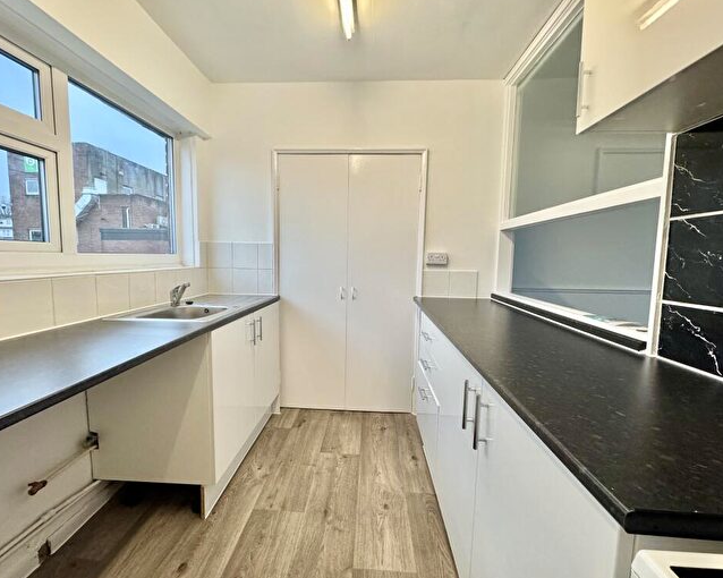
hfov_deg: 96.8
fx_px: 321
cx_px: 351
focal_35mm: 15
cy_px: 285
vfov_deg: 84.0
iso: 250
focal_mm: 2.22
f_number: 2.2
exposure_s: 1/100
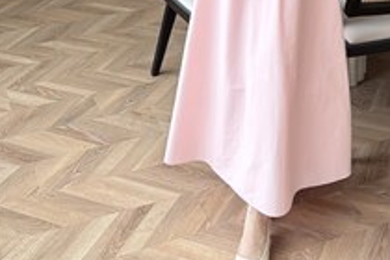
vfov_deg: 23.9
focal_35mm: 49
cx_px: 280
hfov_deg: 39.5
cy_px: -84
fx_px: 531
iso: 80
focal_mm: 6.76
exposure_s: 1/329
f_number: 1.78
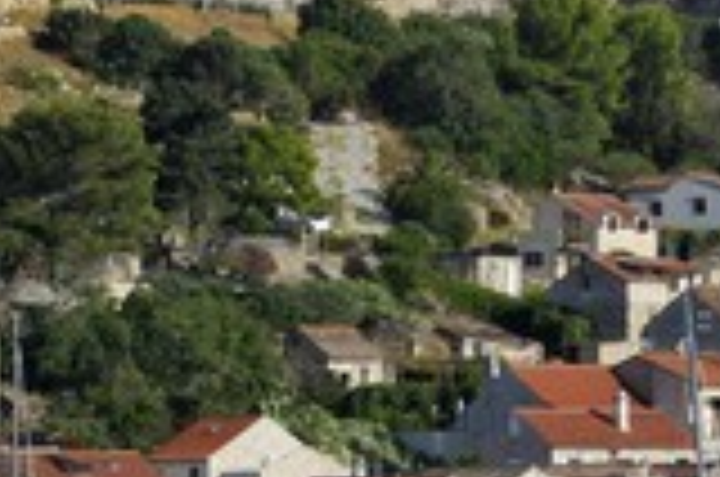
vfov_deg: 2.6
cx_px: 508
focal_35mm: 526
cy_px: 324
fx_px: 10499
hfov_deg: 3.9
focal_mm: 200
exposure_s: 1/400
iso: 200
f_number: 11
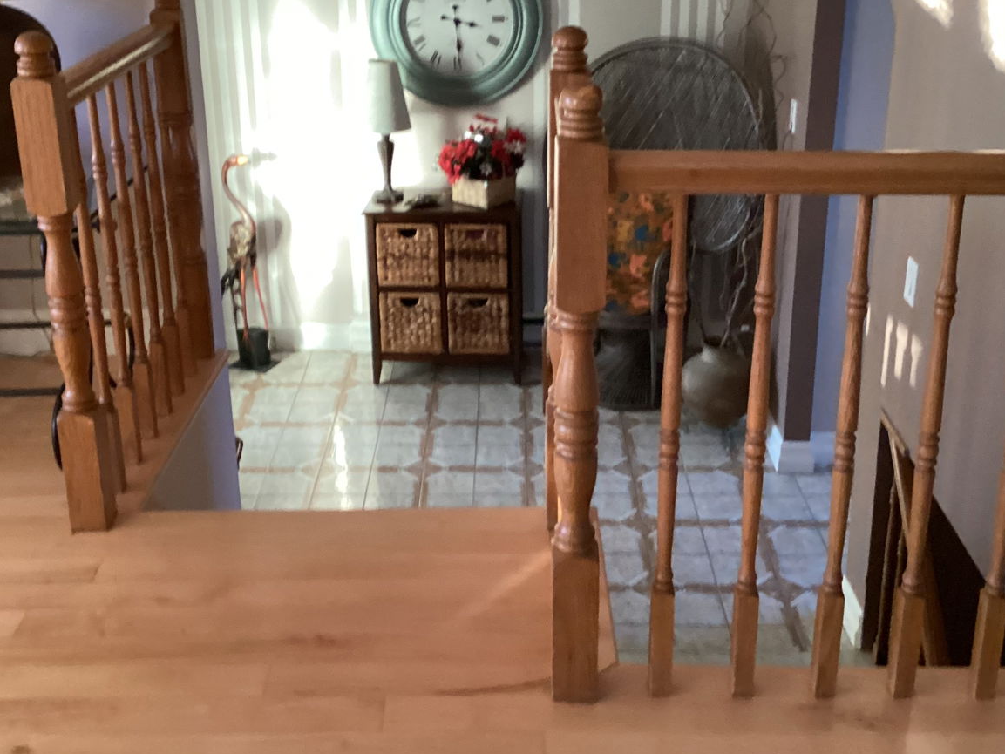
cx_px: 473
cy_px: 285
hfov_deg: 43.8
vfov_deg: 33.4
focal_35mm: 43
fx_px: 1249
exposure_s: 1/40
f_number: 2.4
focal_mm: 3.3
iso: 320
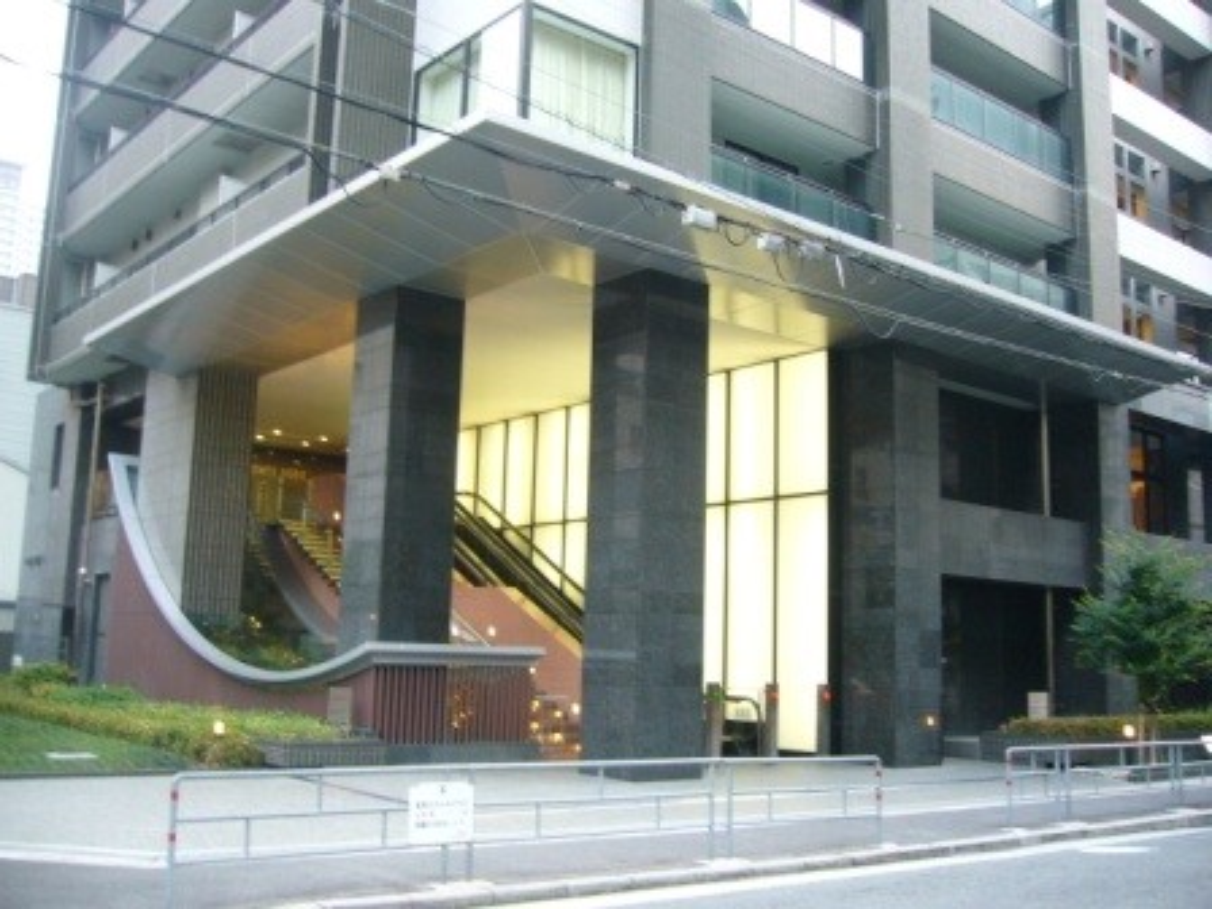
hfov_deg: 52.6
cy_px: 454
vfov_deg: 40.7
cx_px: 606
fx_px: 1225
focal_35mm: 35
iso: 125
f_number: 2.8
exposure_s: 1/10
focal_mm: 5.8
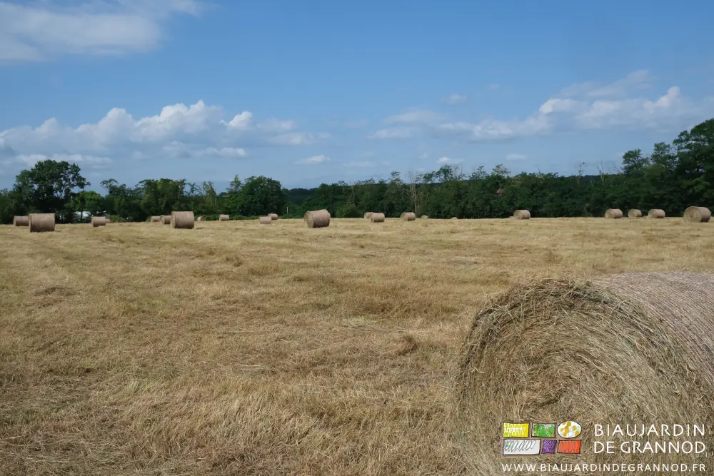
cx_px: 357
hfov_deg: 67.4
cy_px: 238
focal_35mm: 27
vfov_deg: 47.9
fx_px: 536
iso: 160
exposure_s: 1/450
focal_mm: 18
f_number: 8
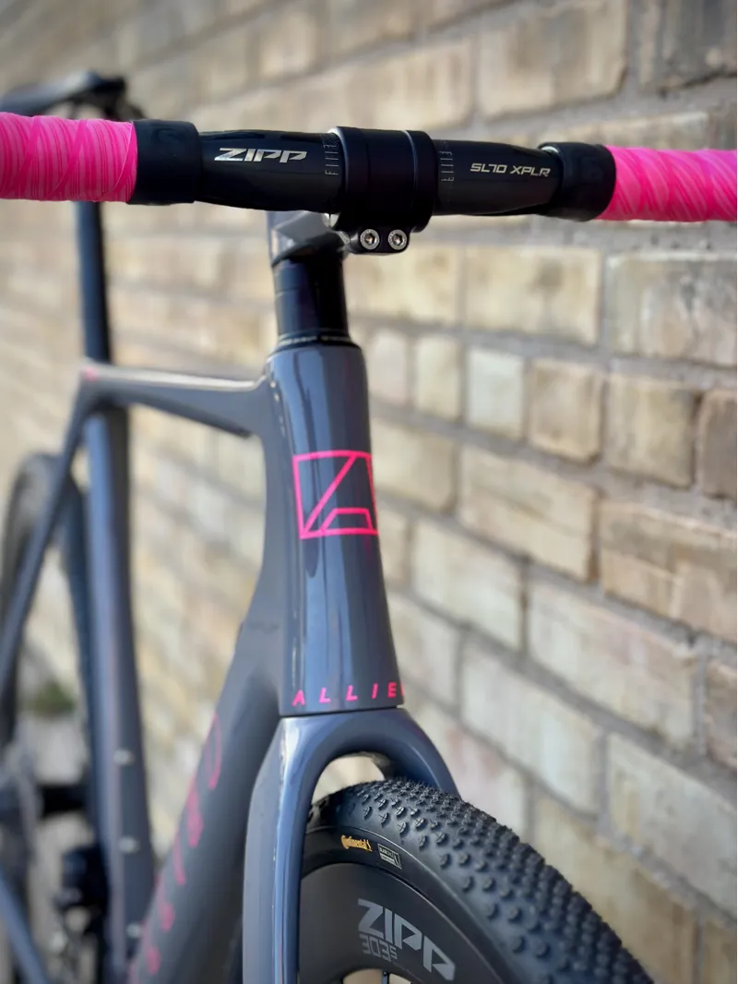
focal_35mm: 48
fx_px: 1364
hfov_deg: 30.3
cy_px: 492
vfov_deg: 39.6
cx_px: 369
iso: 80
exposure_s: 1/604
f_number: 1.78
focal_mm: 6.86
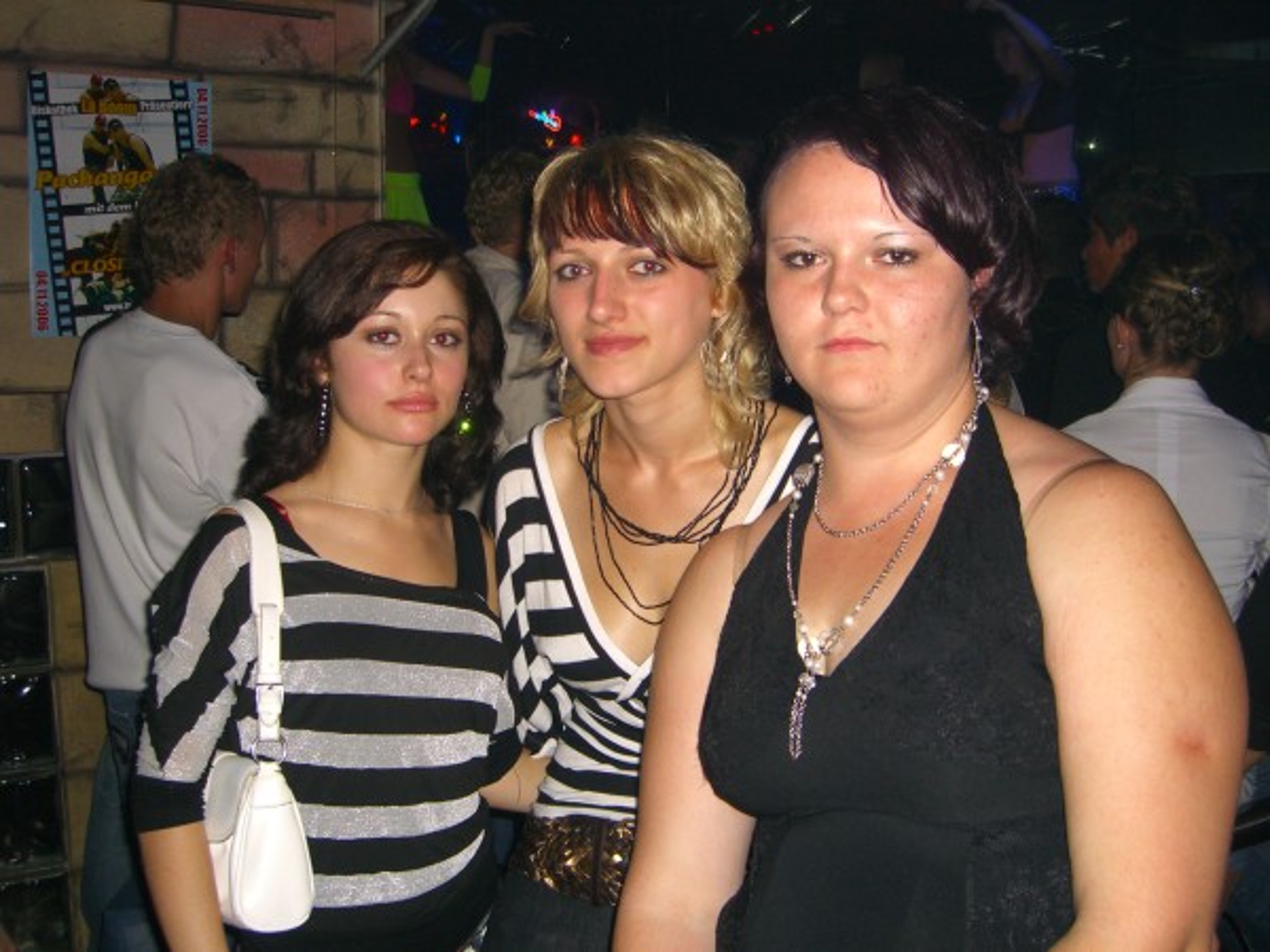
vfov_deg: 37.7
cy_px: 476
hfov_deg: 49.0
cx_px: 635
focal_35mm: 38
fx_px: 1394
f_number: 2.8
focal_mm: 7.9
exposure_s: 1/60
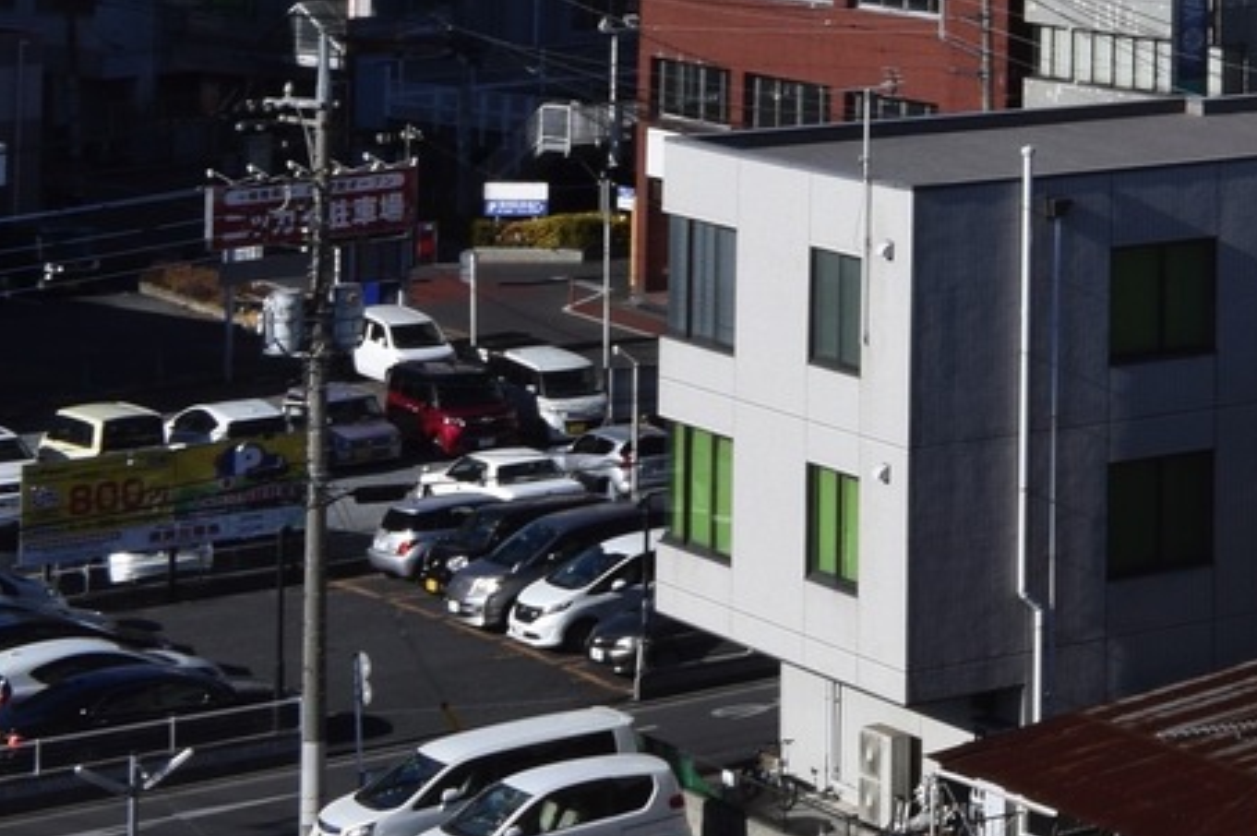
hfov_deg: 13.8
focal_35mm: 119
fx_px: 4152
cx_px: 2716
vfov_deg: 10.7
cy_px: -729
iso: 400
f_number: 14
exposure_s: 1/400
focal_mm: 18
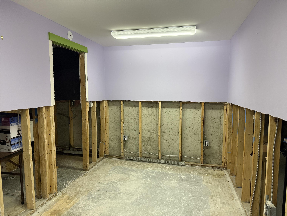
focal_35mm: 24
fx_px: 199
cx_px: 144
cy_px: 108
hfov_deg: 71.6
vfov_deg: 56.8
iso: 320
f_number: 1.78
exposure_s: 1/60
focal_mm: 6.76
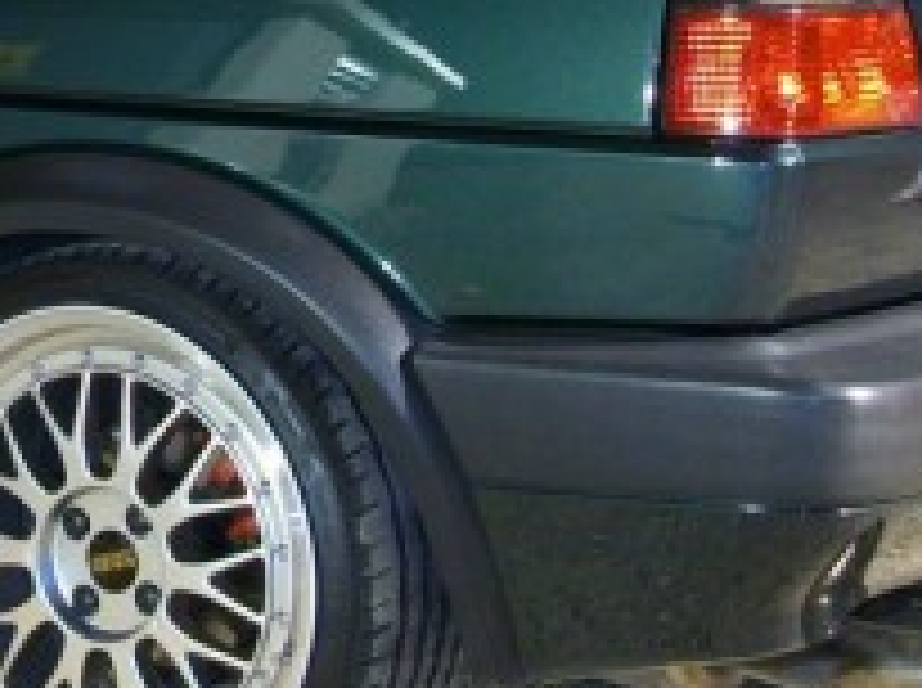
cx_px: -90
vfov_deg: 11.0
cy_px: 45
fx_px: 3536
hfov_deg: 14.5
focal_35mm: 133
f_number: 2.9
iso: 97
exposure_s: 1.1
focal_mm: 5.7
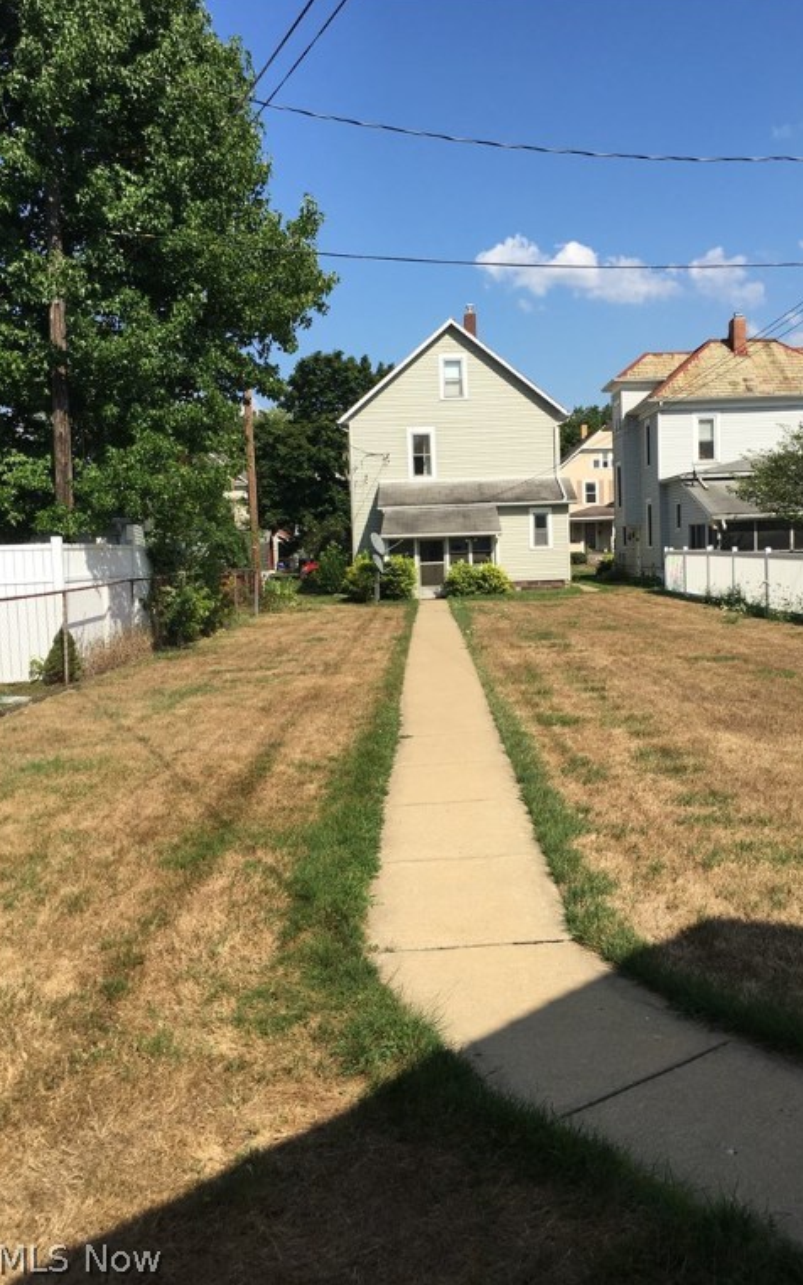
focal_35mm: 31
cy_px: 639
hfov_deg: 40.4
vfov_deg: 61.2
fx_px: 1086
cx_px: 472
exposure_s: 1/1832
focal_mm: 4.15
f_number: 2.2
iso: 25
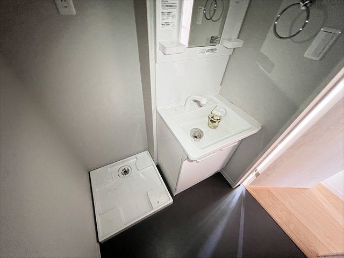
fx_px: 129
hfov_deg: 106.2
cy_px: 129
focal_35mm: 13
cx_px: 172
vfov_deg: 89.9
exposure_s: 1/33
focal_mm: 1.57
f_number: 1.8
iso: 1250
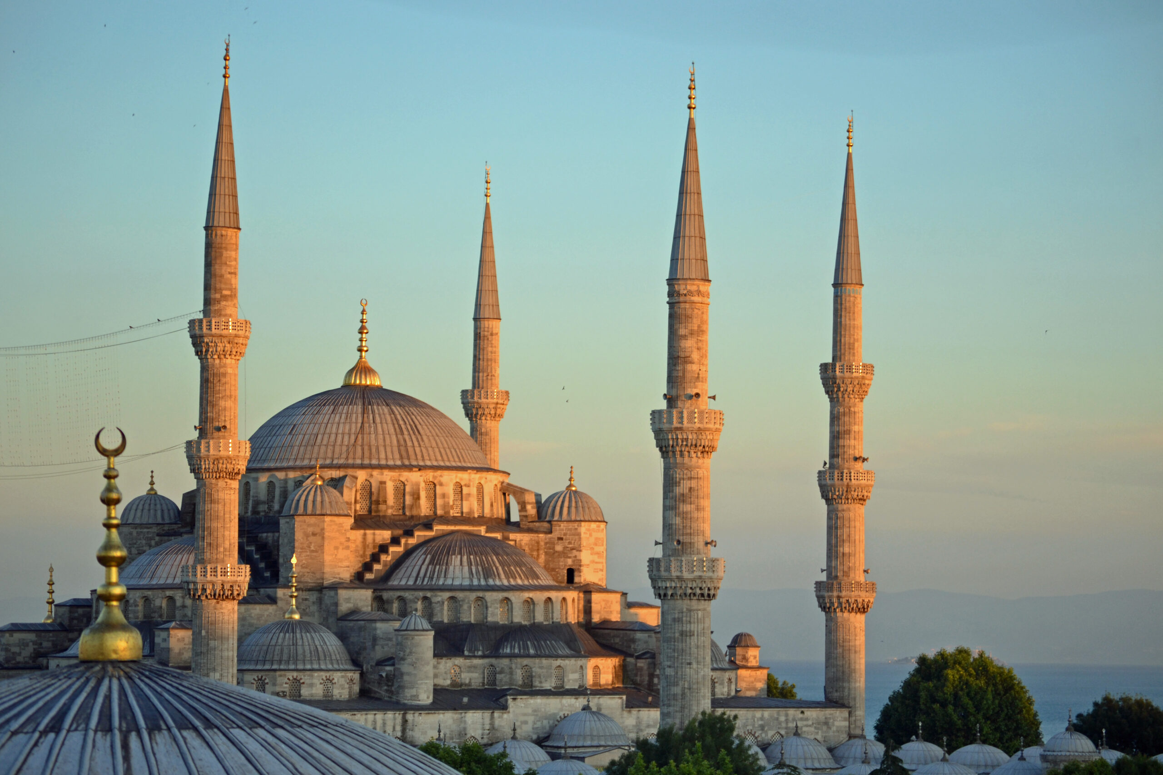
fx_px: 3634
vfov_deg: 12.2
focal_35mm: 112
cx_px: 582
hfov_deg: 18.2
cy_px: 388
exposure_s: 1/320
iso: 400
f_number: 4.5
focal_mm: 75
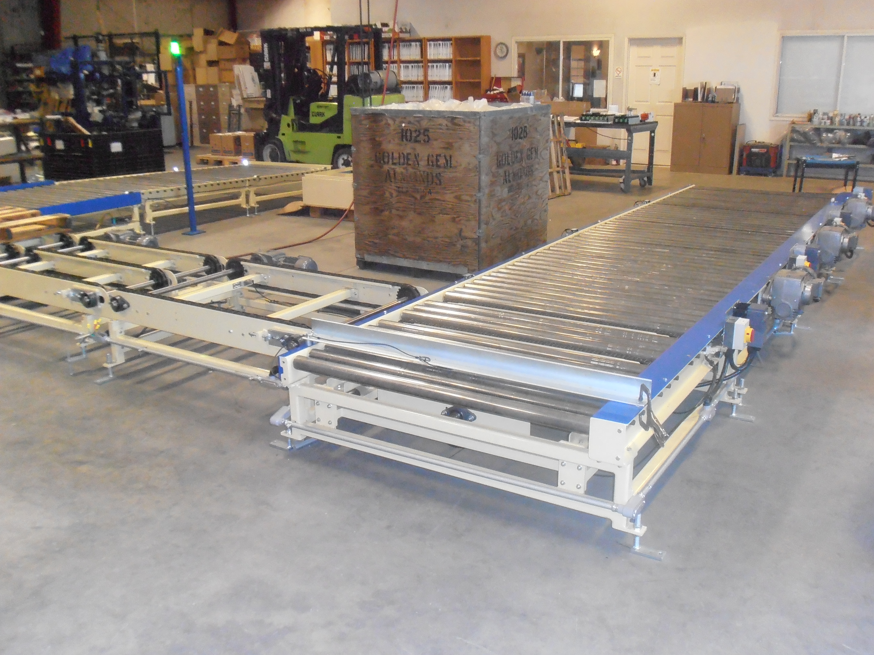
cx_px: 437
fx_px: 934
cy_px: 328
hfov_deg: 50.1
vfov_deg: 38.7
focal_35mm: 37
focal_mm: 6.61
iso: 800
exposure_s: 1/40
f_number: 3.9
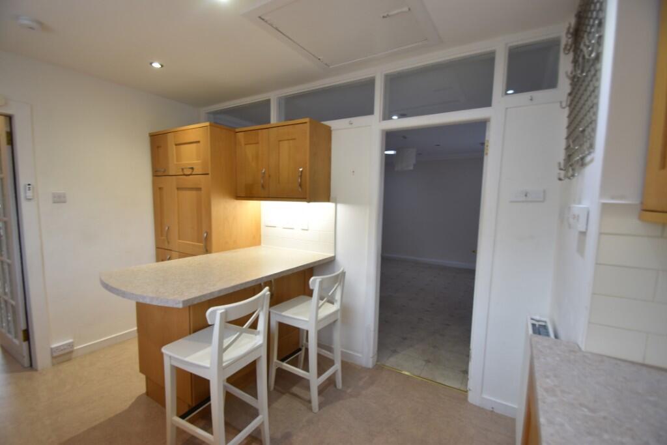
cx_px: 334
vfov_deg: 77.3
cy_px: 222
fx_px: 278
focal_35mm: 15
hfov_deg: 100.4
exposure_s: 1/15
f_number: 4.5
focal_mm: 10
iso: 140
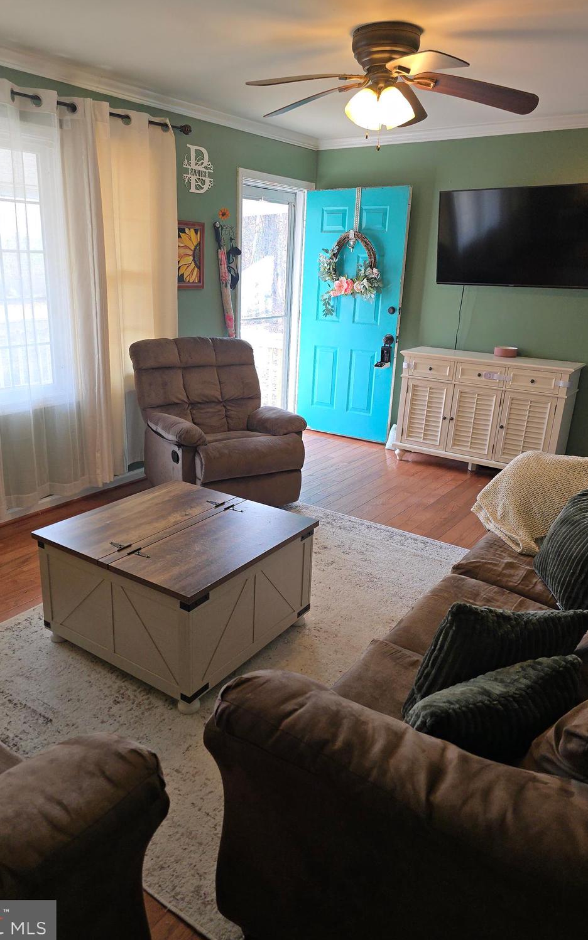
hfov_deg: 49.2
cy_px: 469
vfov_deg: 72.6
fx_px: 641
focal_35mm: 25
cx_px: 261
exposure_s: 1/120
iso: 100
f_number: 1.7
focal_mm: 6.3
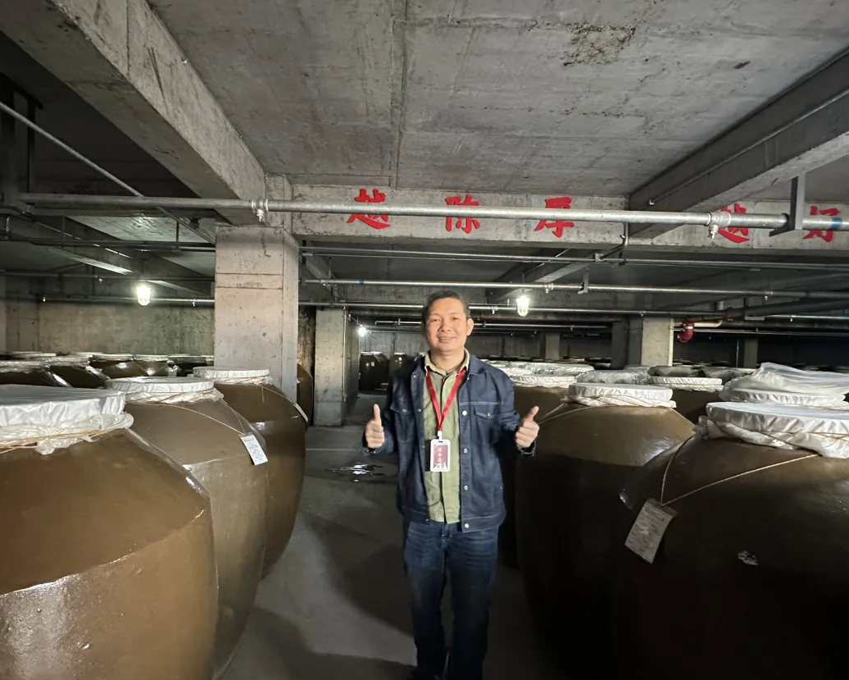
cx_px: 394
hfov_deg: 83.2
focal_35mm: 19
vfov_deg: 70.8
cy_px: 364
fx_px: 477
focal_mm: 2.22
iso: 800
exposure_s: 1/50
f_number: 2.2
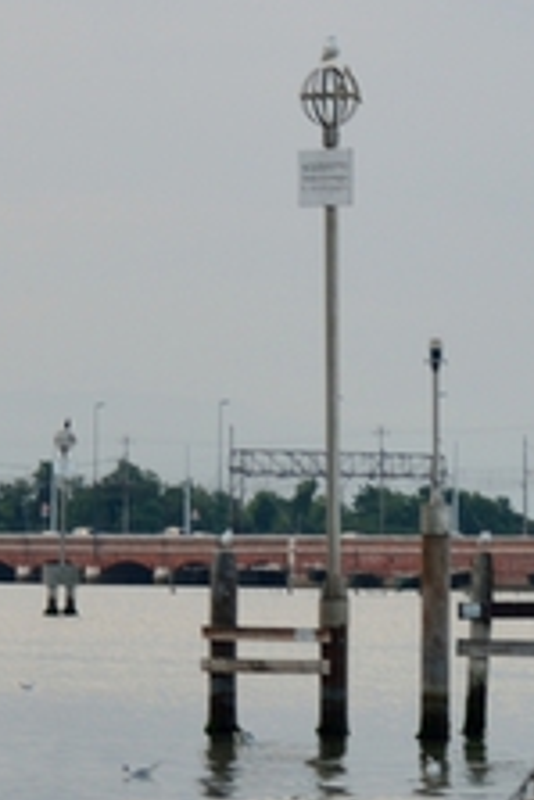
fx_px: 7810
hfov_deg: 3.9
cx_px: 638
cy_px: 396
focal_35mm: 352
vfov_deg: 5.9
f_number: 5
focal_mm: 75
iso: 140
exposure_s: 1/160
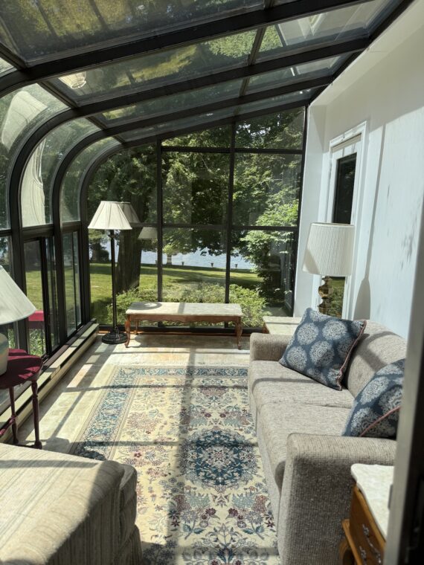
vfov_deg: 71.6
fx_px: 392
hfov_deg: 56.8
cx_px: 212
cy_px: 282
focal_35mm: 24
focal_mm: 6.76
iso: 80
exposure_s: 1/1493
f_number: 1.78
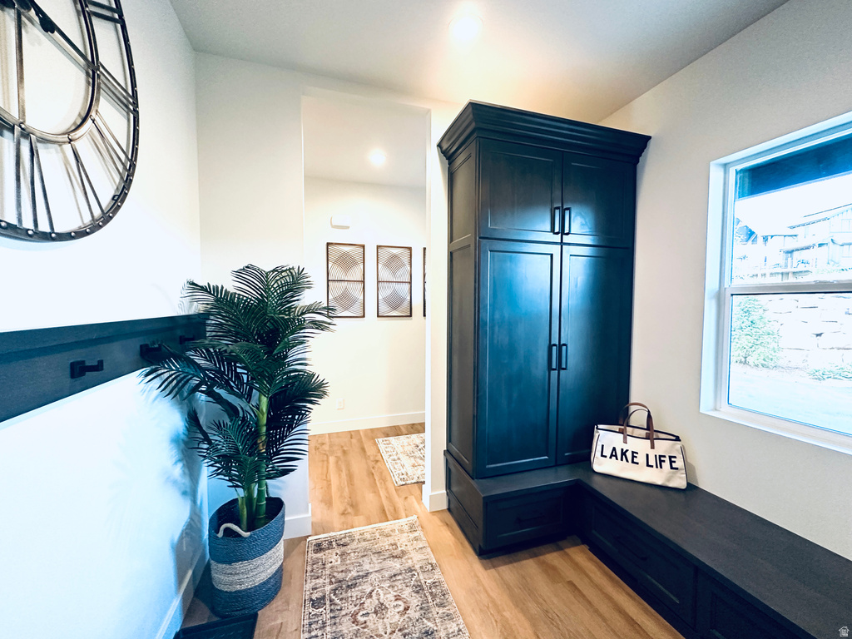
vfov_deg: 85.7
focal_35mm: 14
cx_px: 426
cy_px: 320
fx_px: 345
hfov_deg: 102.1
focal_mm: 2.22
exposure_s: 1/59
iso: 320
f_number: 2.2
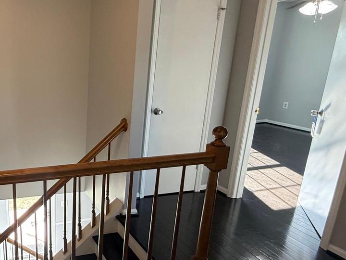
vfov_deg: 49.7
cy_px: 130
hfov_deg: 55.2
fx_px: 280
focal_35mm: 28
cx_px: 35
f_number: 2.2
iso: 200
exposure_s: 1/99
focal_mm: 2.22
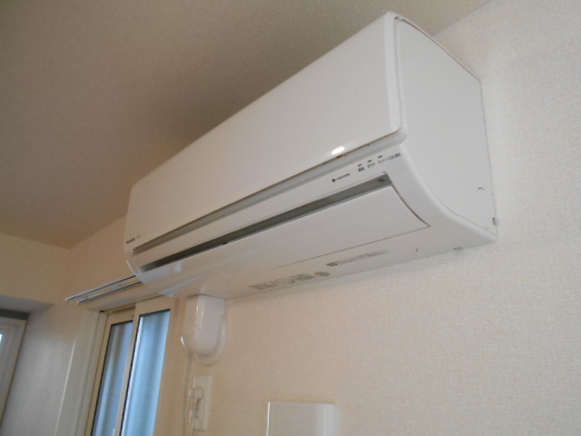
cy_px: 218
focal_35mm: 26
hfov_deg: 67.3
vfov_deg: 53.1
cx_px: 290
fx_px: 436
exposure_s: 1/125
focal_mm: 4.6
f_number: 3.2
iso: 800
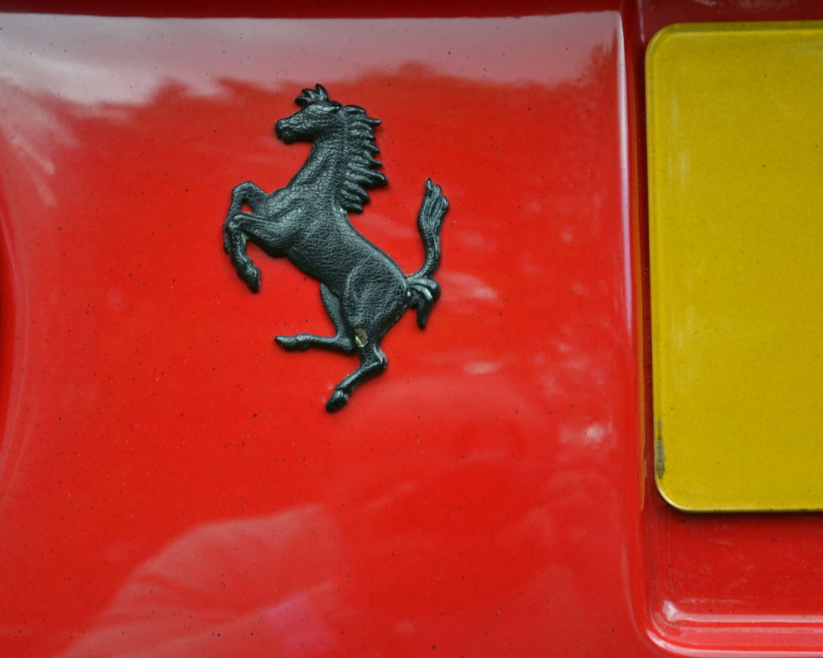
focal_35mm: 113
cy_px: 288
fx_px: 2744
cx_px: 325
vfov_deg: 13.7
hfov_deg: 17.0
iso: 160
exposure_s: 1/125
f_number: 5.6
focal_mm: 55
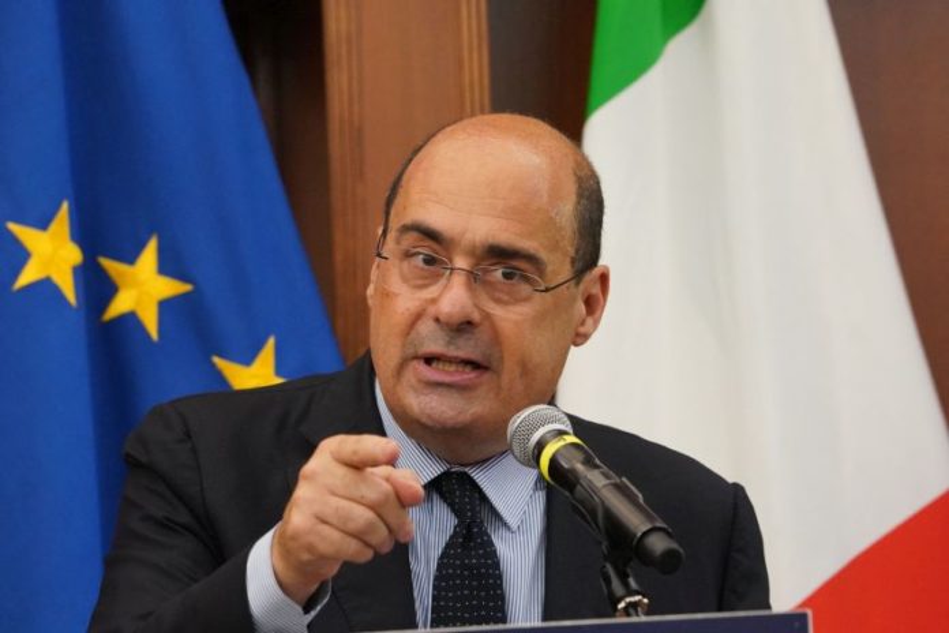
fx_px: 7908
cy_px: 316
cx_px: 474
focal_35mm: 300
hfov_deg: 6.9
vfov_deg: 4.6
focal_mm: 200
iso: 6400
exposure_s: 1/200
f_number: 5
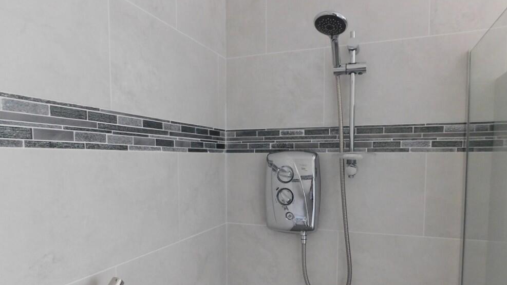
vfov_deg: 43.9
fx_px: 350
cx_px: 247
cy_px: 183
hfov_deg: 71.9
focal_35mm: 26
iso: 400
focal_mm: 4
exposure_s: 1/25
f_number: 3
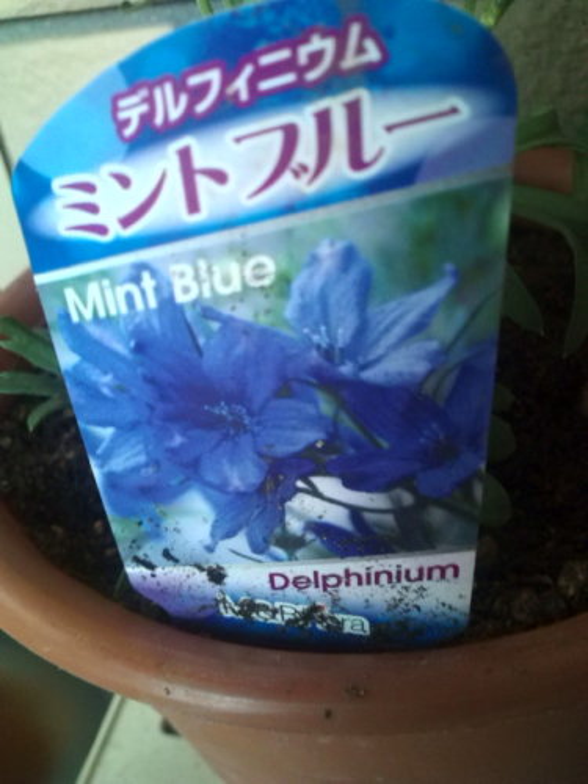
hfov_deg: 44.2
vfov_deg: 56.8
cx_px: 294
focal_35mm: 32
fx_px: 725
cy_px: 392
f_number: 2.8
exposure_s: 1/9.85
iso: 102
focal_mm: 3.3
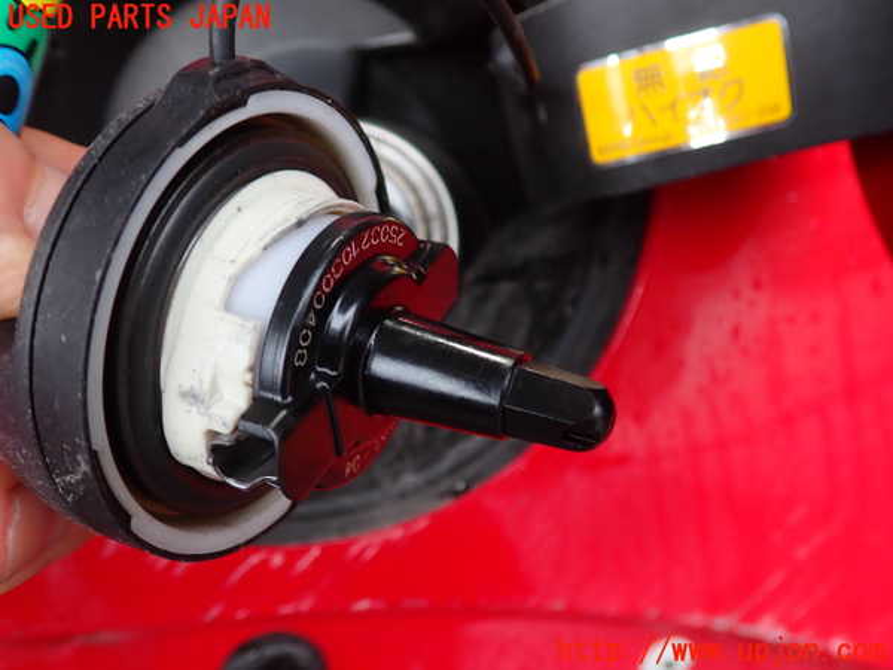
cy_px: 335
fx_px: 774
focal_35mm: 30
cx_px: 446
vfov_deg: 46.8
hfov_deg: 60.0
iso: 100
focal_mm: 5.4
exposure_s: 1/60
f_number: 2.3
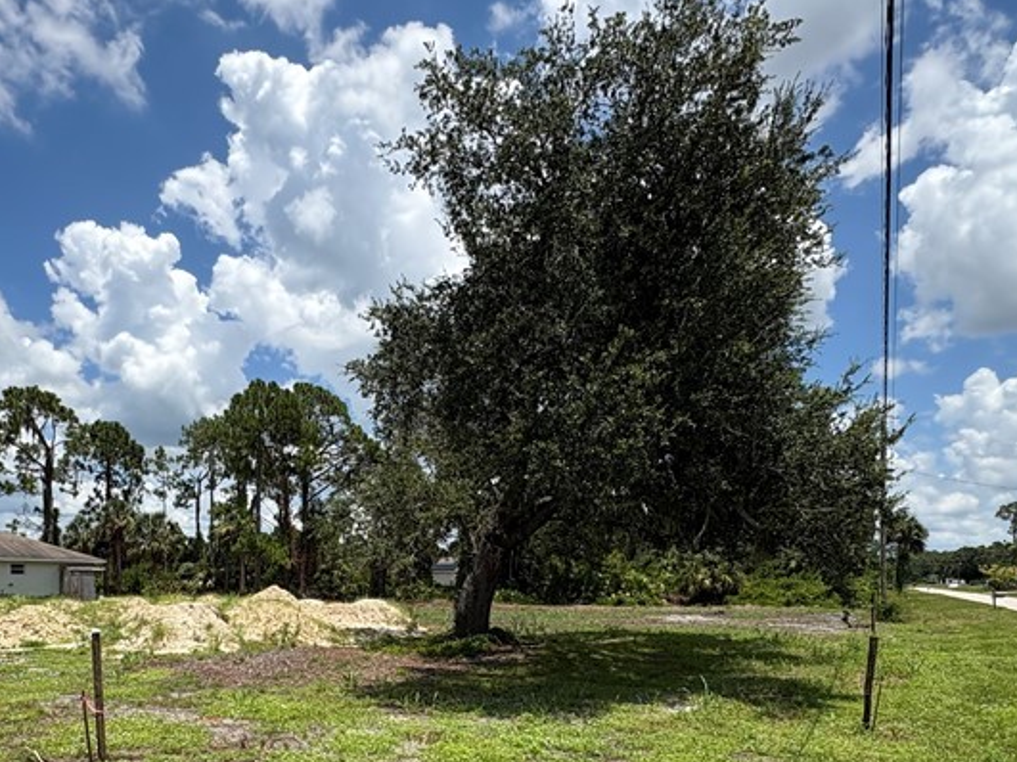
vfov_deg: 48.8
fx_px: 793
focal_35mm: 27
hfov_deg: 64.2
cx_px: 366
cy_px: 594
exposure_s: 1/1789
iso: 50
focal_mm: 2.22
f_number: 2.2
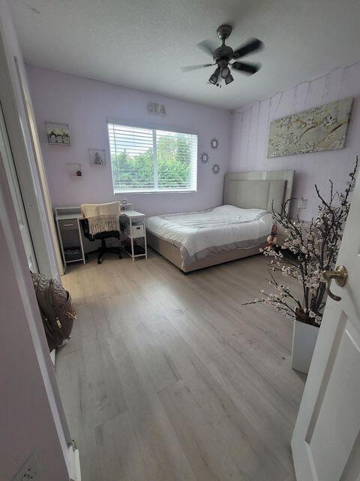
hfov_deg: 89.9
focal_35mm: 13
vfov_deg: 106.2
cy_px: 240
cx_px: 180
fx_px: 180
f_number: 2.2
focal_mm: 2.2
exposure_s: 1/60
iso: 160
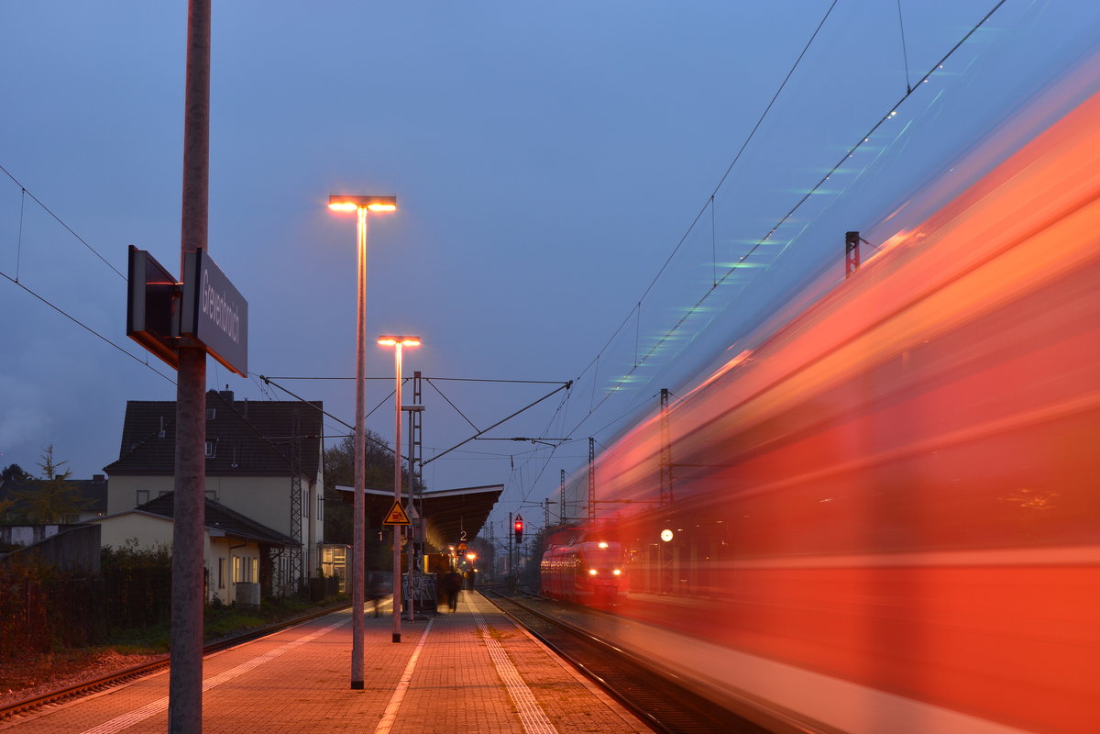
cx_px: 550
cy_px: 367
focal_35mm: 69
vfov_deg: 19.7
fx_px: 2108
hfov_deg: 29.2
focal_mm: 46
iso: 100
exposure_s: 4
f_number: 9
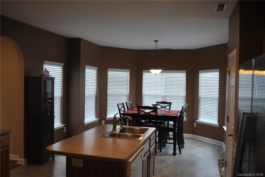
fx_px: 221
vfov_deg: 43.7
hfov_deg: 61.9
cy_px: 88
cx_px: 132
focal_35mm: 30
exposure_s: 1/50
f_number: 3.8
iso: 200
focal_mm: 20
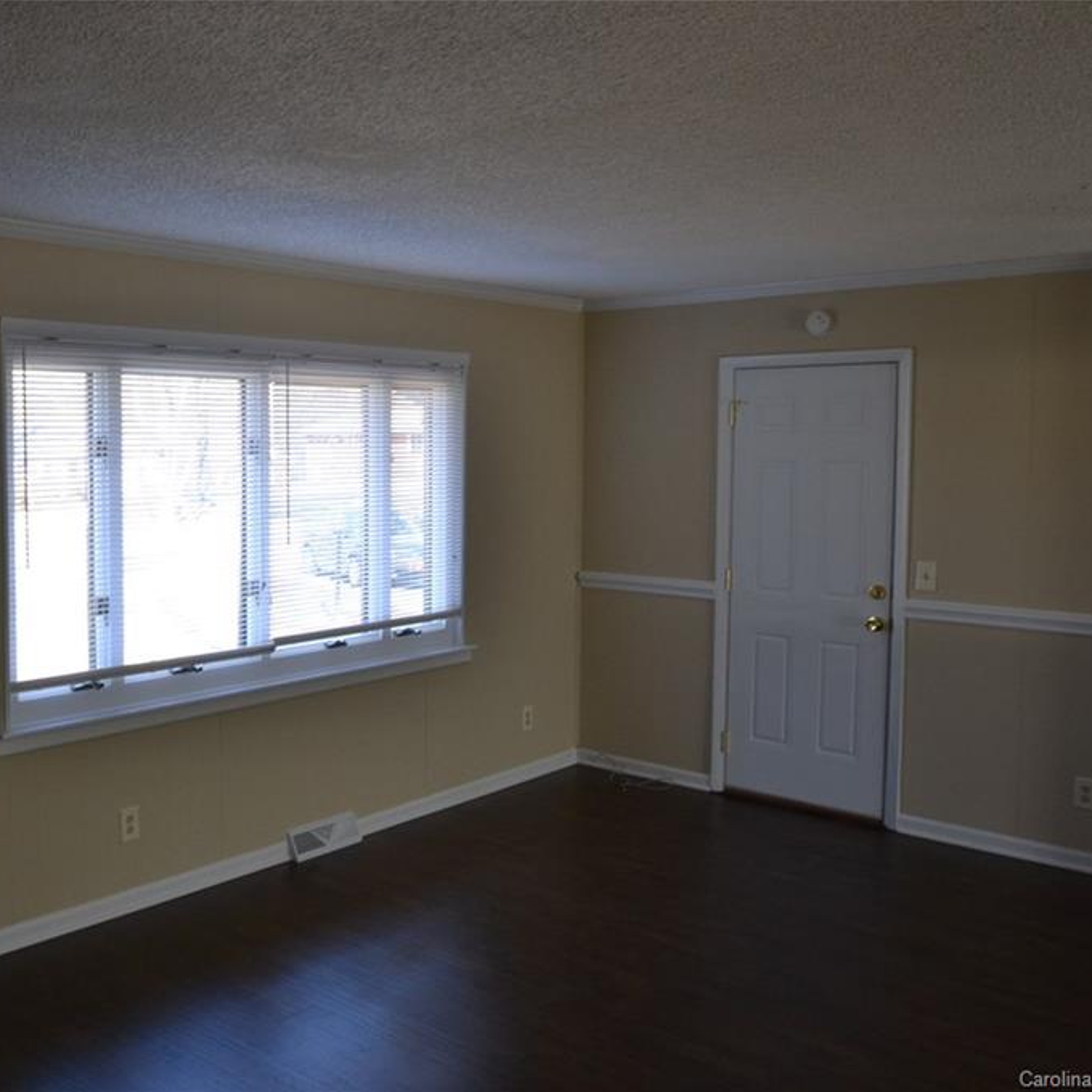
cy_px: 546
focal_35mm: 33
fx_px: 1165
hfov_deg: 49.4
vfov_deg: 50.2
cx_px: 371
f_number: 4.5
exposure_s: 1/80
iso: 400
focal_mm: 17
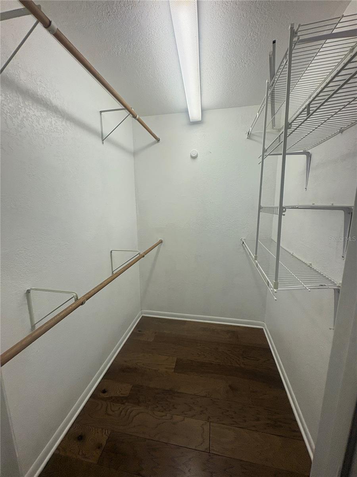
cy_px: 238
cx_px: 178
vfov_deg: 102.1
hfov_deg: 85.7
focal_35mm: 14
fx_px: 193
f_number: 2.2
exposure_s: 1/120
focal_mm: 2.22
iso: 125
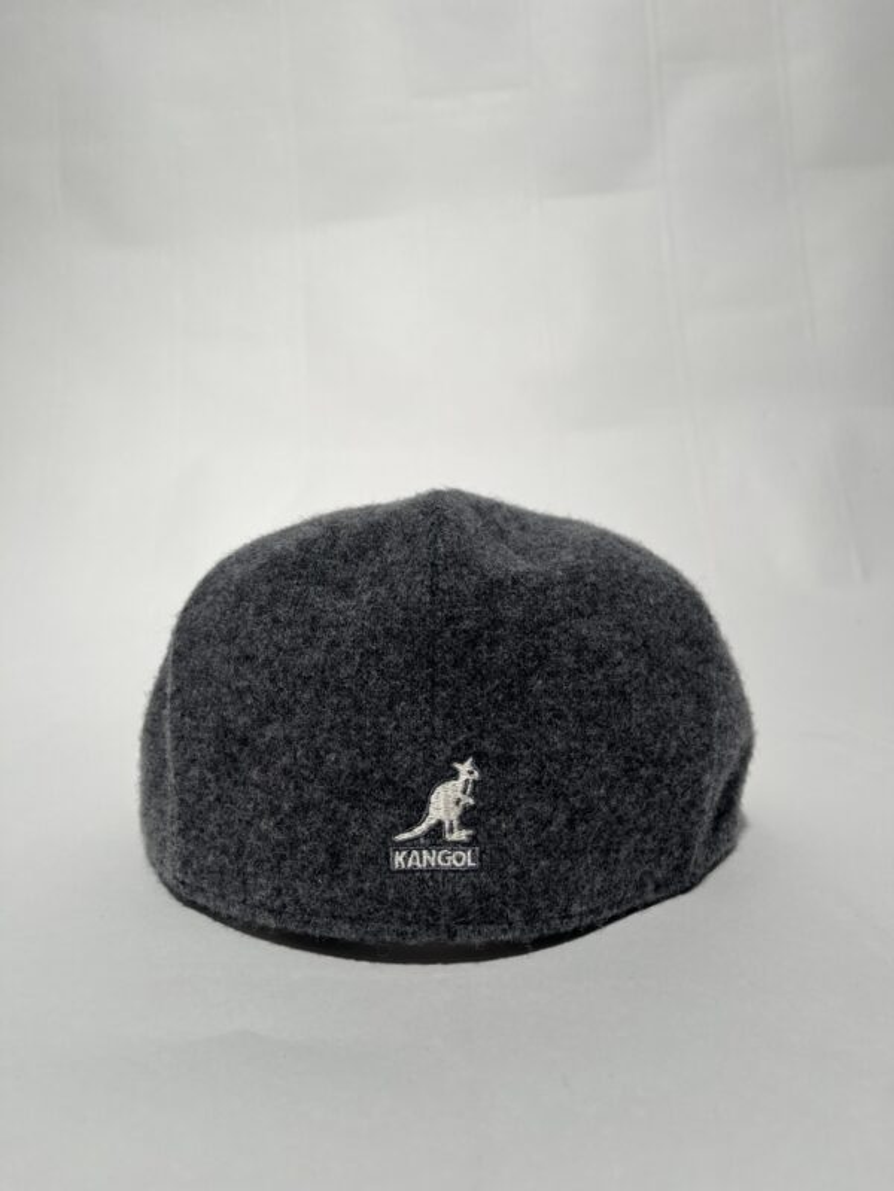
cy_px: 596
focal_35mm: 26
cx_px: 447
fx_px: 895
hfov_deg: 53.1
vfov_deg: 67.3
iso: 50
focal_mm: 5.1
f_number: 1.6
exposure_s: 1/649
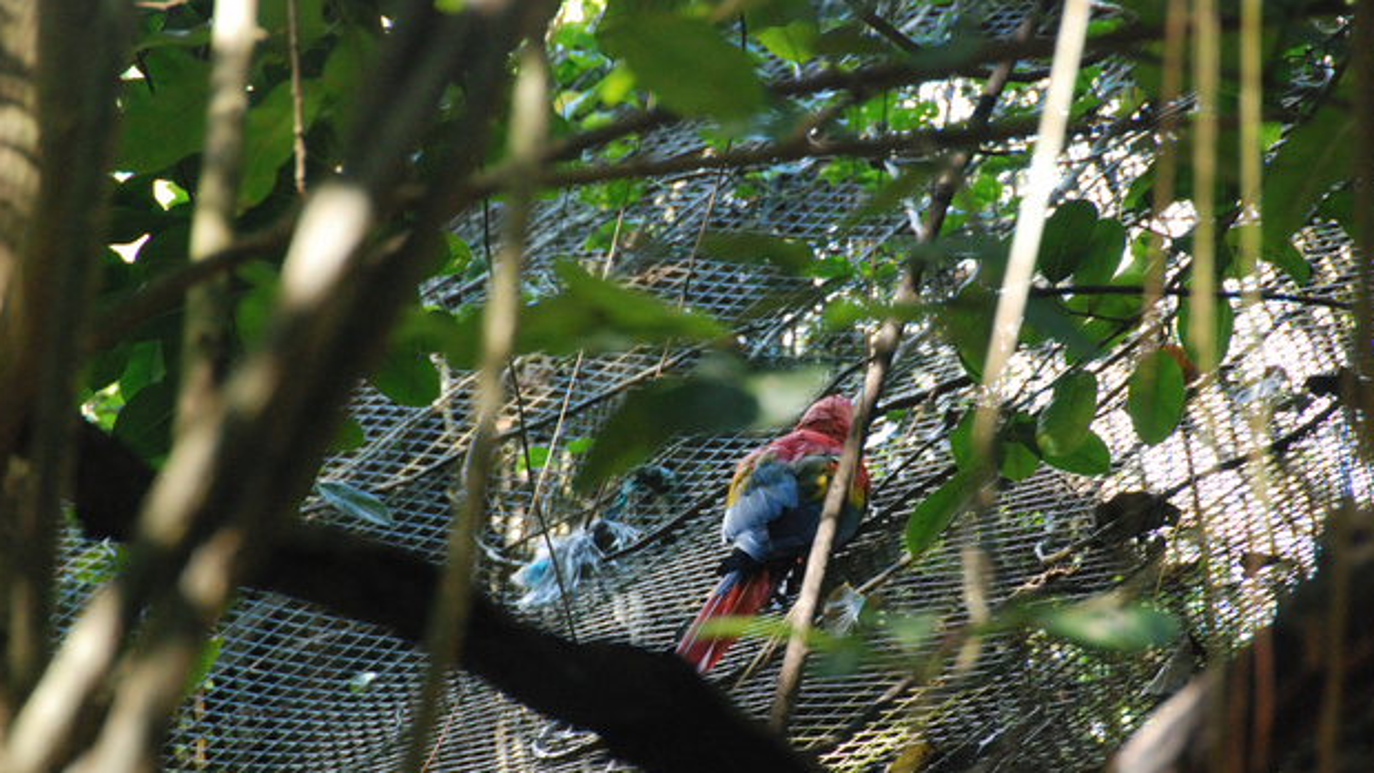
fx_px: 12936
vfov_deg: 3.4
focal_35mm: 355
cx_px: 765
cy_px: 445
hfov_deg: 6.1
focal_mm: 200
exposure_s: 1/160
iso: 1600
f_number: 5.6
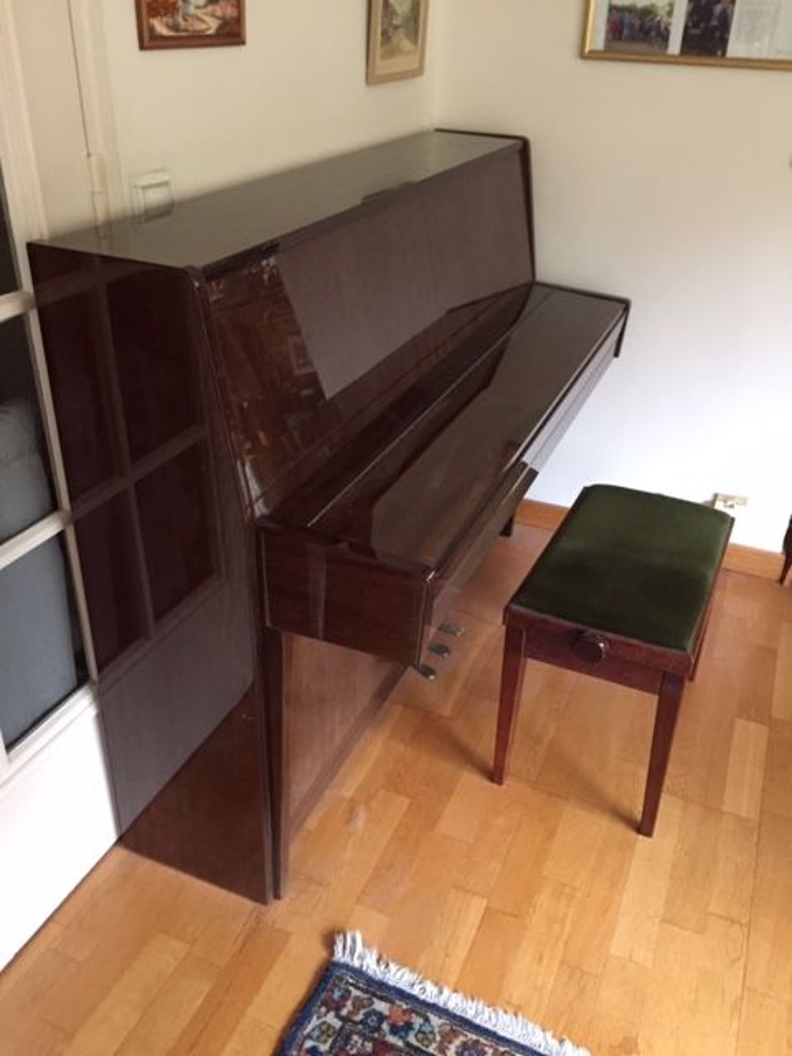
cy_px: 528
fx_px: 885
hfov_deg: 48.2
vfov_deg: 61.7
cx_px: 396
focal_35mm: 29
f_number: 2.2
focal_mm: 4.15
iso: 250
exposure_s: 1/17
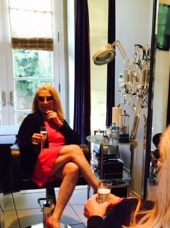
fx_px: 374
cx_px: 125
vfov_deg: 32.8
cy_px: 185
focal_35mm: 57
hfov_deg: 25.4
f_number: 2.2
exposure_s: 1/20
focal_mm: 4.15
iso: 250
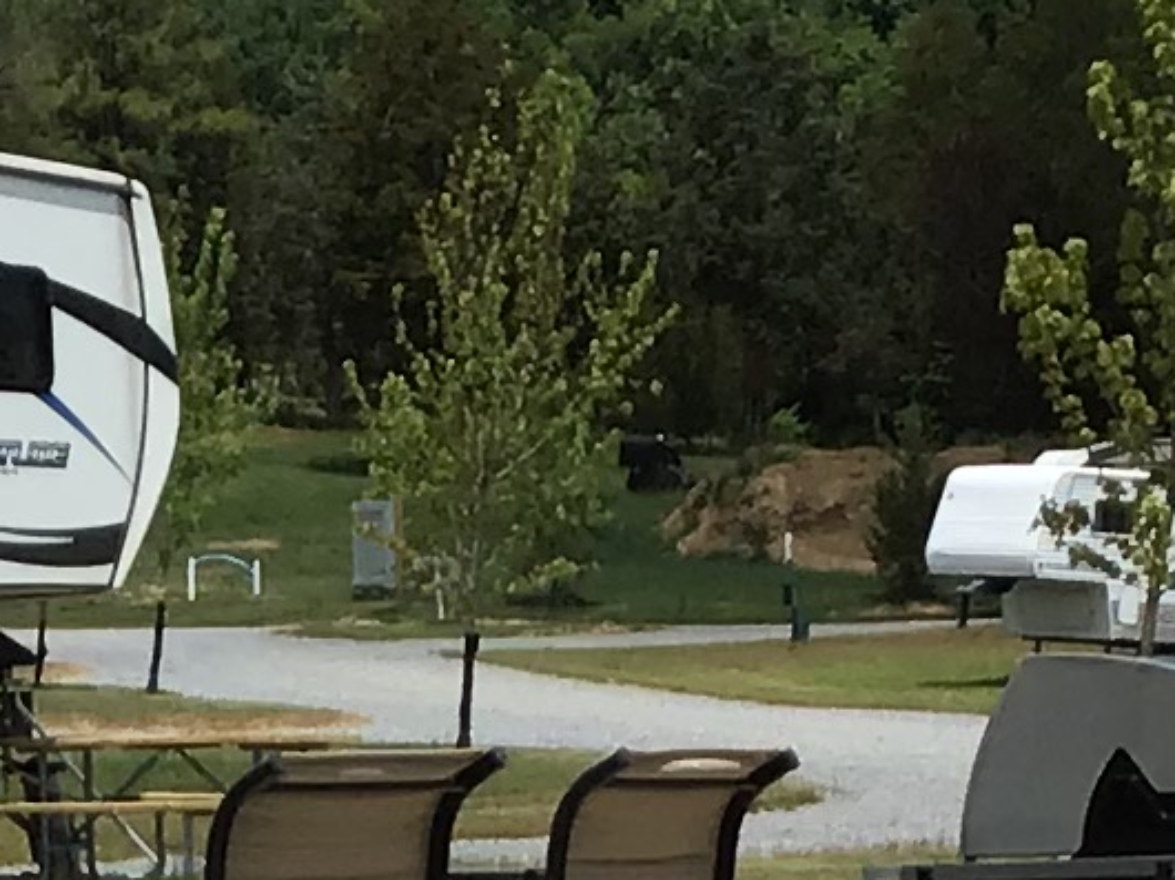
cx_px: 33
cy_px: 1718
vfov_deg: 7.5
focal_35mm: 191
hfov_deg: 10.3
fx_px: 6480
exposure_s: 1/1812
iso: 25
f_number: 2.4
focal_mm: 3.3
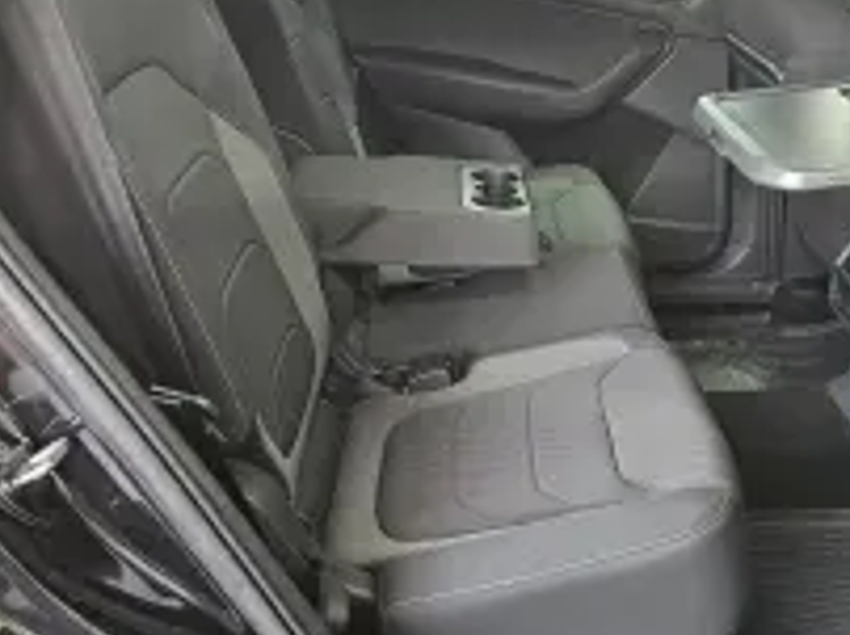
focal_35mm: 41
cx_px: 623
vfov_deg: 35.1
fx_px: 1006
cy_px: 320
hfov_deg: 44.5
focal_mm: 6.3
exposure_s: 1/100
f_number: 1.7
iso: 400
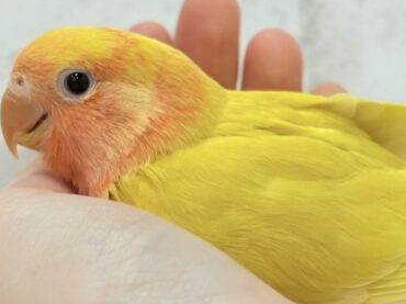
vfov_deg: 16.4
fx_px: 1055
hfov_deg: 21.8
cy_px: 162
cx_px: 246
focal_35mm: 90
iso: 64
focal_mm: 5.96
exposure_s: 1/100
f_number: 1.6
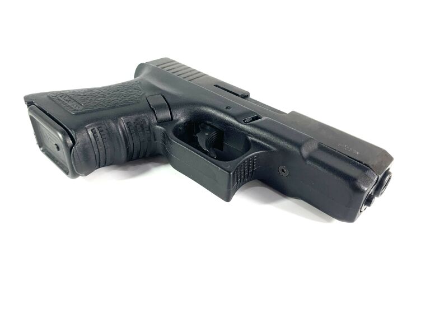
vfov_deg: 53.1
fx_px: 323
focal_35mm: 26
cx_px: 215
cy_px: 162
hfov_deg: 67.3
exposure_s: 1/100
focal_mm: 4.25
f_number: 1.8
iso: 40
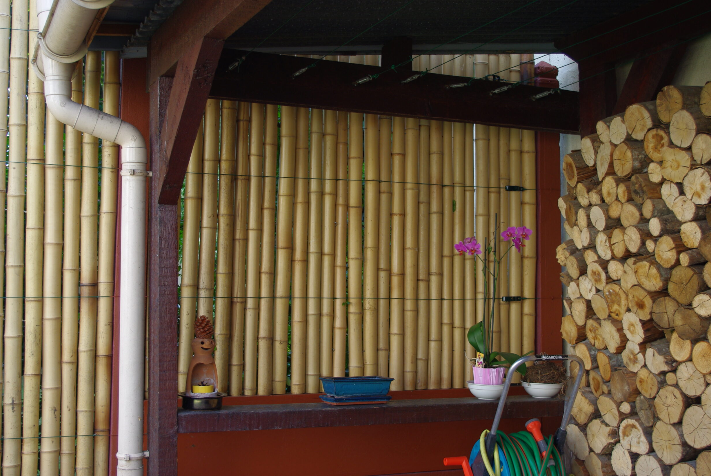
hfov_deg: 41.1
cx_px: 365
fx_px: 949
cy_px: 232
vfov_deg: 28.2
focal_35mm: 48
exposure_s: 1/60
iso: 100
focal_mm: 30.63
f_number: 4
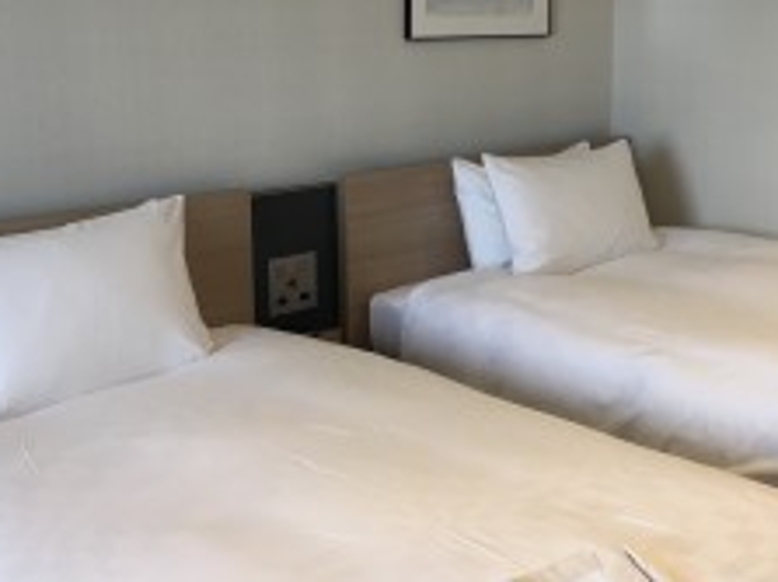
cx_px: 457
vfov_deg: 27.8
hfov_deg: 36.7
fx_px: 1168
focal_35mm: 52
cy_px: 188
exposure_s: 1/40
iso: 25
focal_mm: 4.15
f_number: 2.2
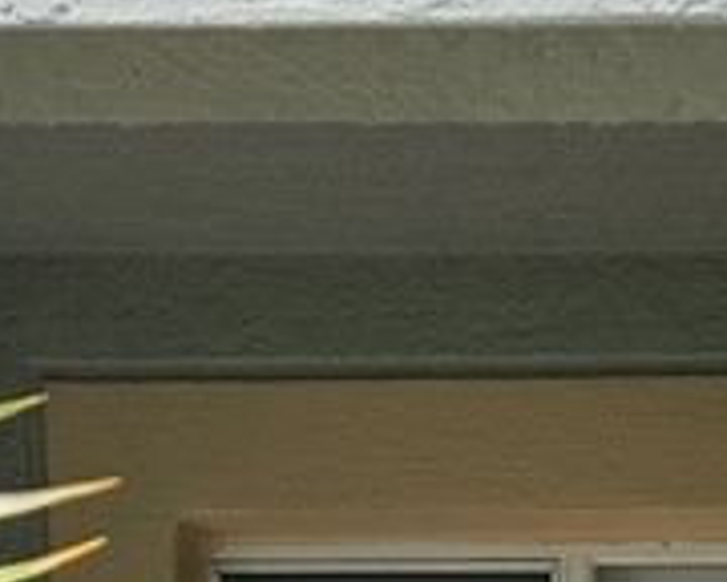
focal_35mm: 128
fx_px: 2754
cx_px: 727
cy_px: 1188
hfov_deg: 14.8
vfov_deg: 10.9
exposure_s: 1/590
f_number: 1.8
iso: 20
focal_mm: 5.4
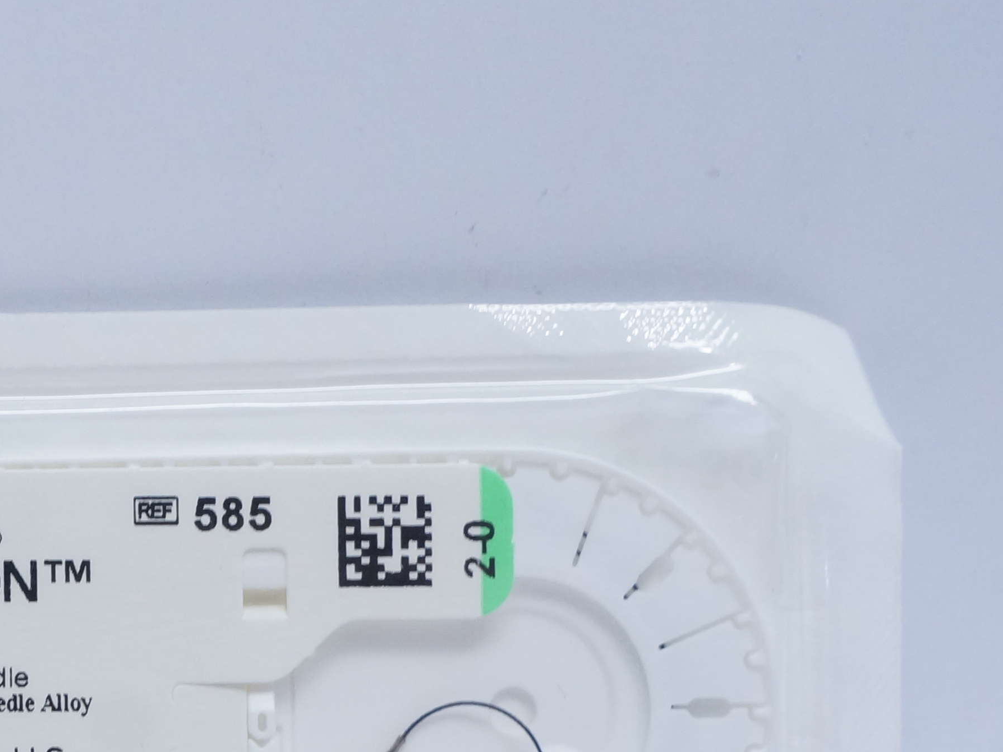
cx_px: -50
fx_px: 2753
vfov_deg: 15.5
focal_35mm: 95
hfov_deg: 19.9
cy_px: 604
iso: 800
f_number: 7.1
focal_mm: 24
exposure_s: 1/60
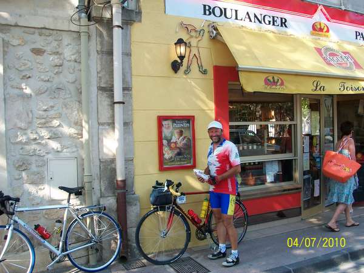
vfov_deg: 41.8
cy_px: 136
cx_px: 182
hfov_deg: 54.0
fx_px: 358
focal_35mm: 34
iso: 80
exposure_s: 1/125
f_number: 2.8
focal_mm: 5.7
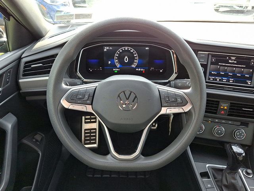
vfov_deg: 54.9
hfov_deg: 69.4
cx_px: 127
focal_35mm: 25
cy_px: 96
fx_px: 183
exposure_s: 1/120
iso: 41
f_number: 1.8
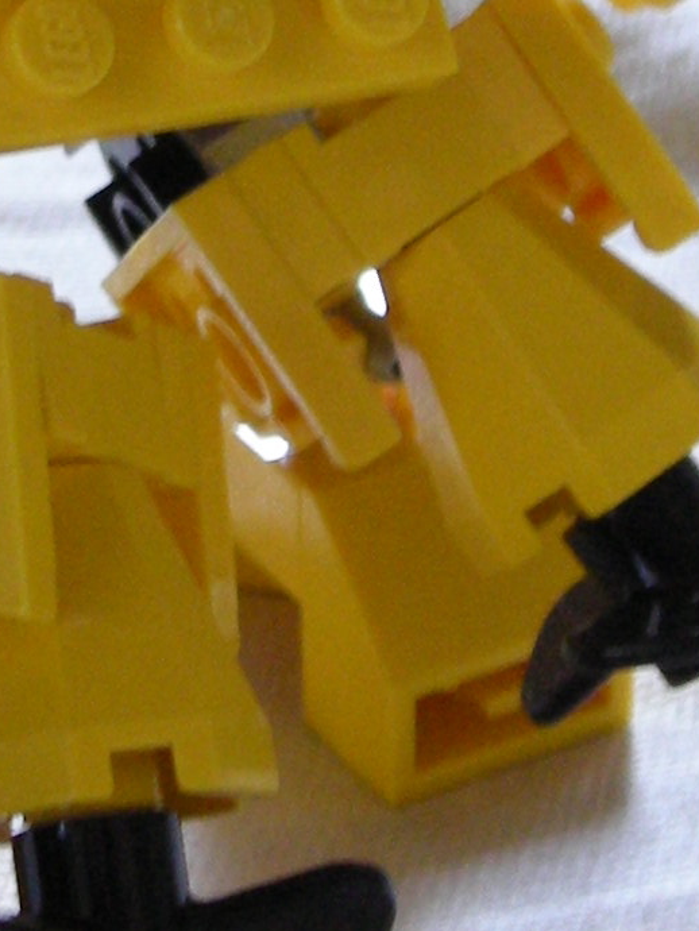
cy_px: -130
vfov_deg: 12.5
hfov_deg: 9.5
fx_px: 4171
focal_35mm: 155
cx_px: 112
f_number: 3.2
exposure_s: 1/9.1
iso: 200
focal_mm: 6.3
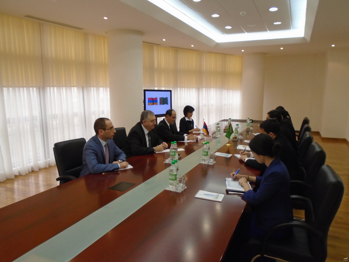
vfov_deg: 53.1
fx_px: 262
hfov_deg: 67.3
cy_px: 131
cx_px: 174
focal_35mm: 26
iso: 320
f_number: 3.2
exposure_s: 1/40
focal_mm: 4.6
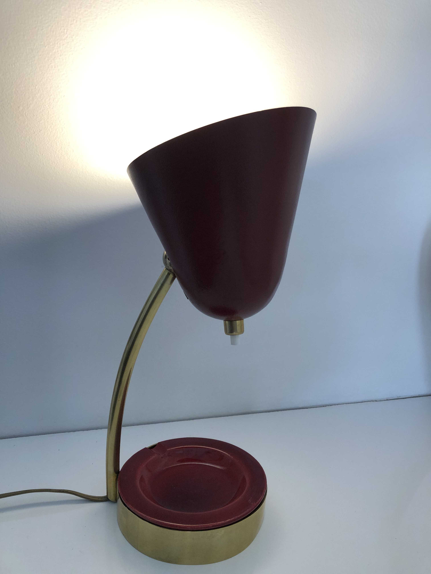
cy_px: 287
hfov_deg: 49.7
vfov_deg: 63.4
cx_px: 216
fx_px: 465
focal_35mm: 28
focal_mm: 3.99
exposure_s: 1/100
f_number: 1.8
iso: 40
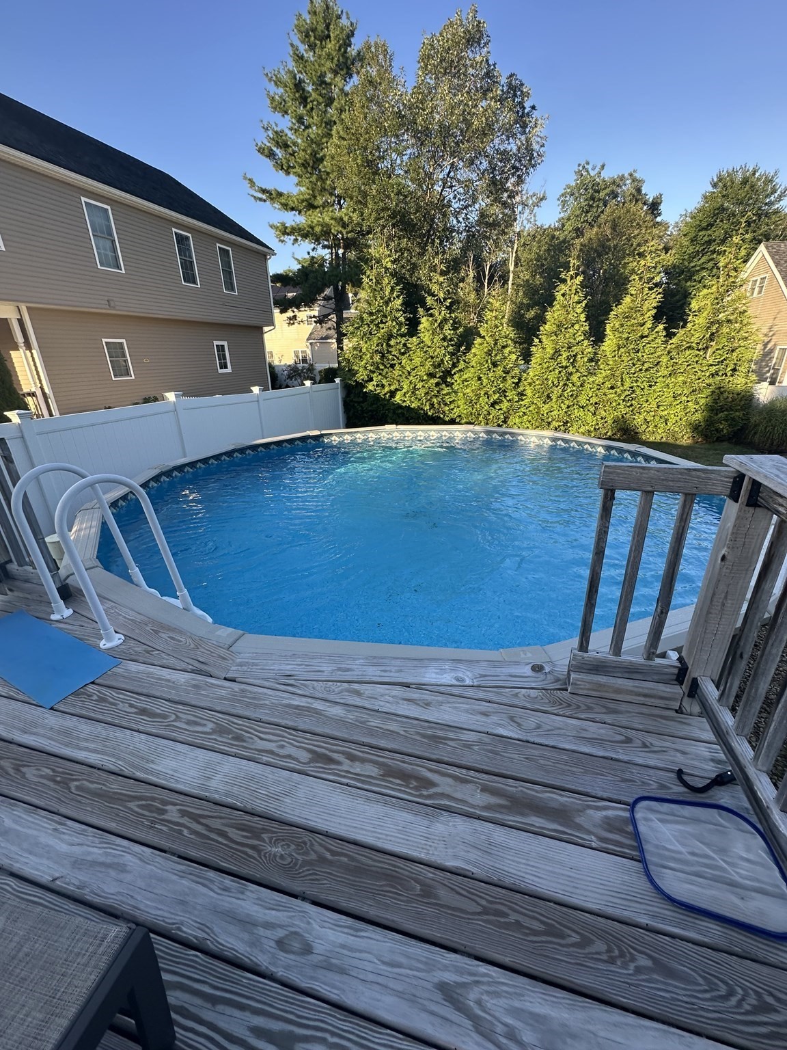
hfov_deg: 85.7
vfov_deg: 102.1
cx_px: 394
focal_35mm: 14
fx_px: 424
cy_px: 525
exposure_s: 1/265
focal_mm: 2.22
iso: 40
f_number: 2.2
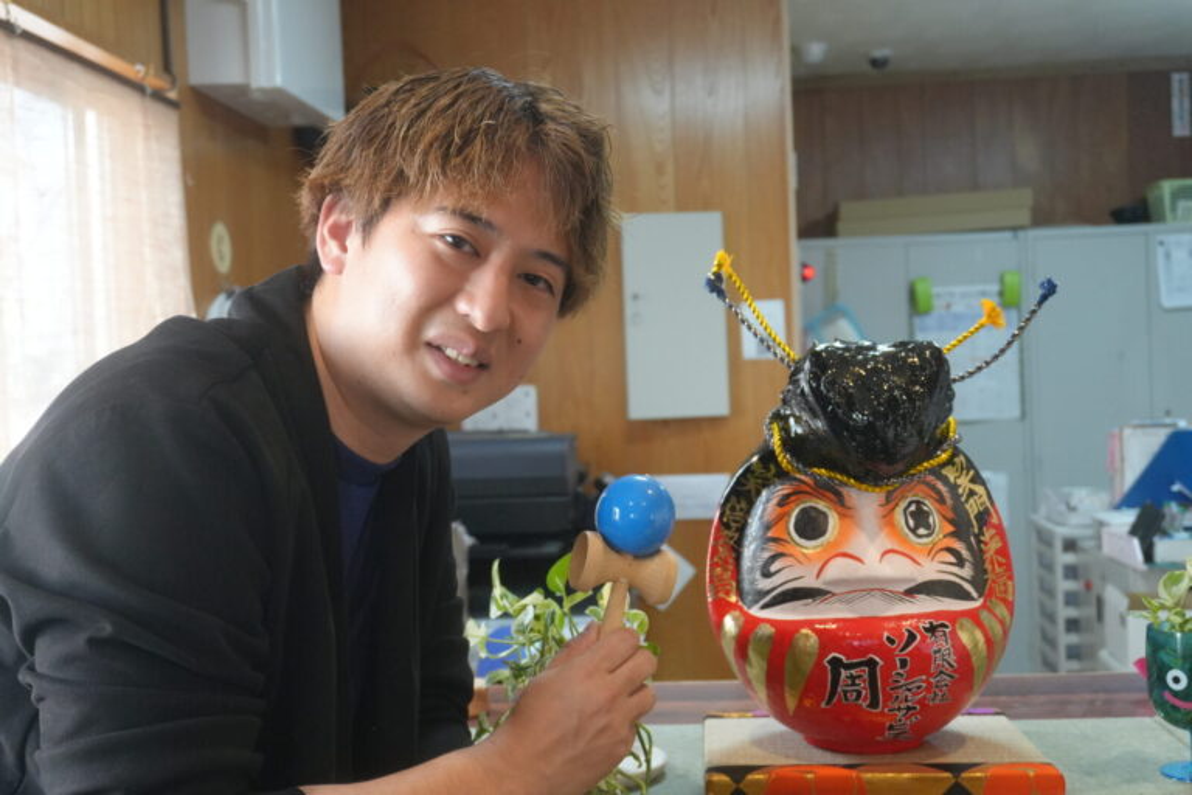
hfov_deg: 45.0
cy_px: 398
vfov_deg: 30.8
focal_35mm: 44
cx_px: 596
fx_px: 1440
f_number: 4.5
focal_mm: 29
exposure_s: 1/160
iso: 2500
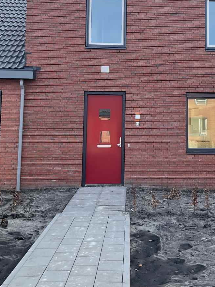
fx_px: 364
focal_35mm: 44
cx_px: 153
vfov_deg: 42.3
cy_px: 94
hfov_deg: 32.4
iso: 16
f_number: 1.8
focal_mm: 3
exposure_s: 1/389
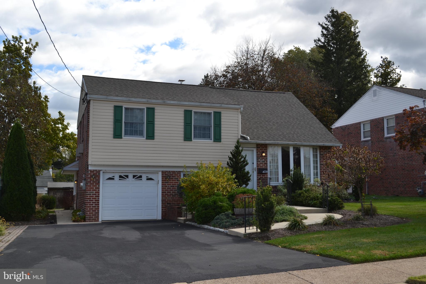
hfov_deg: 53.1
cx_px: 213
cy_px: 142
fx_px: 426
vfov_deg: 36.9
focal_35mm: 36
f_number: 9
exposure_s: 1/200
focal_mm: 24
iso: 100
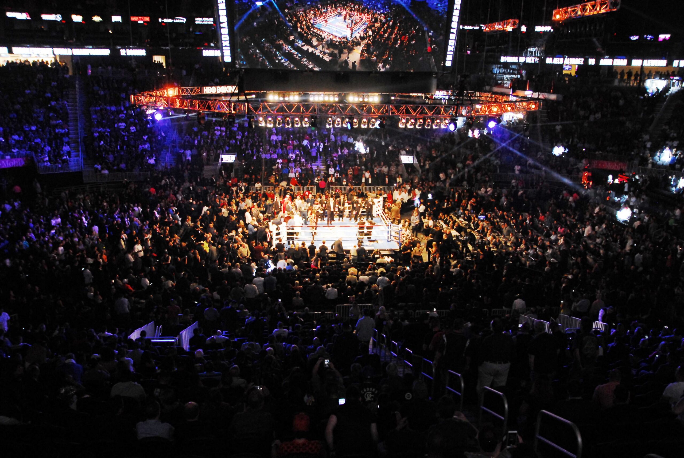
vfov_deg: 43.7
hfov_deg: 61.9
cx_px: 342
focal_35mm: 30
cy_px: 229
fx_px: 571
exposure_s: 1/100
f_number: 2.8
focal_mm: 20
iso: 1600
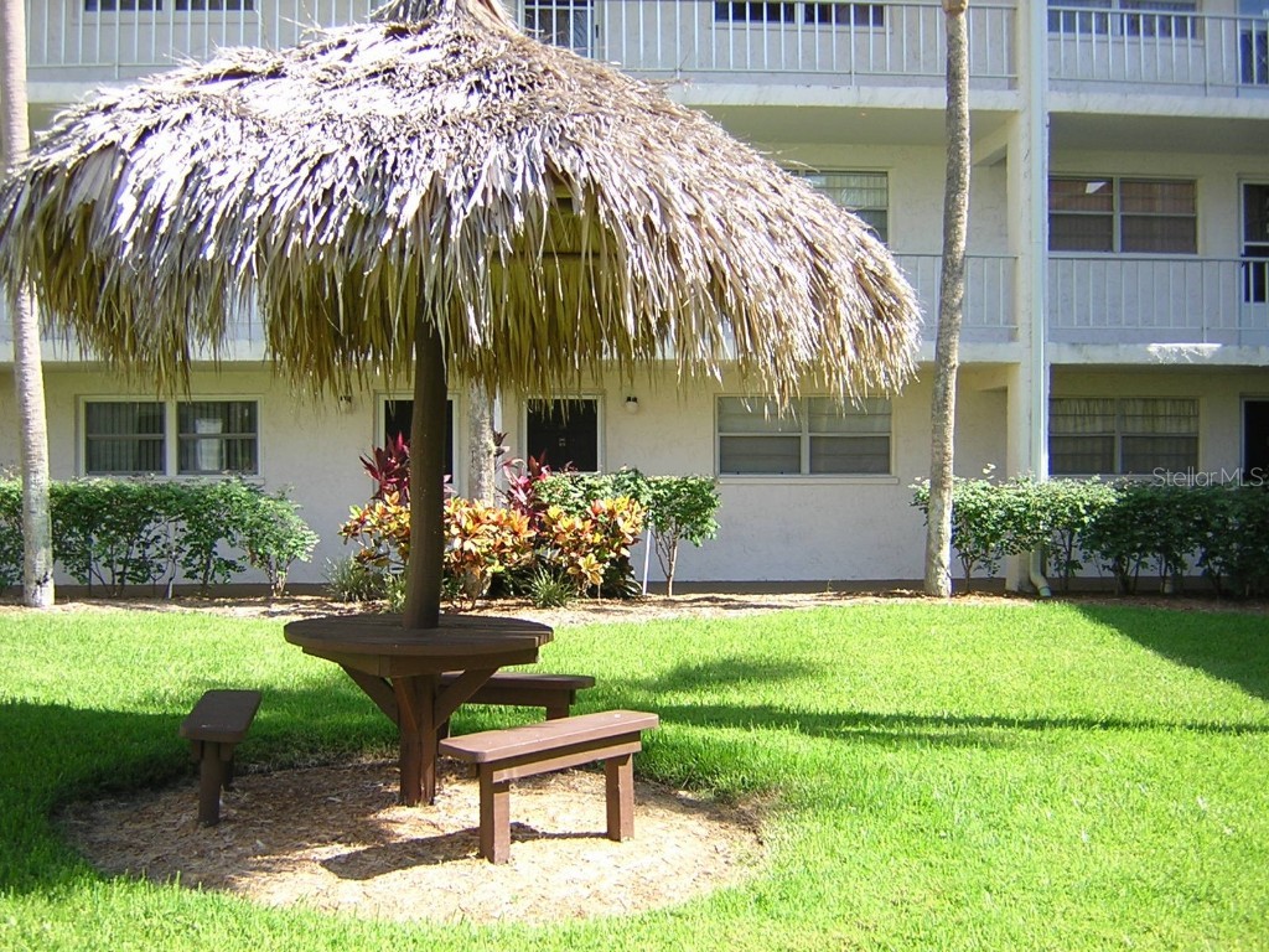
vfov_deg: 39.7
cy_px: 476
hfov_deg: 51.4
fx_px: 1320
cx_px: 634
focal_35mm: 36
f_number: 2.6
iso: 100
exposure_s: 1/288
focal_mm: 4.7
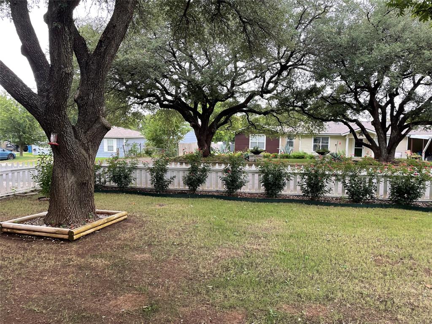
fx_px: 324
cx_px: 216
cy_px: 162
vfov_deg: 53.1
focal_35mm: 26
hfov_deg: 67.3
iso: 100
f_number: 1.6
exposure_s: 1/121
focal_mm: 4.2
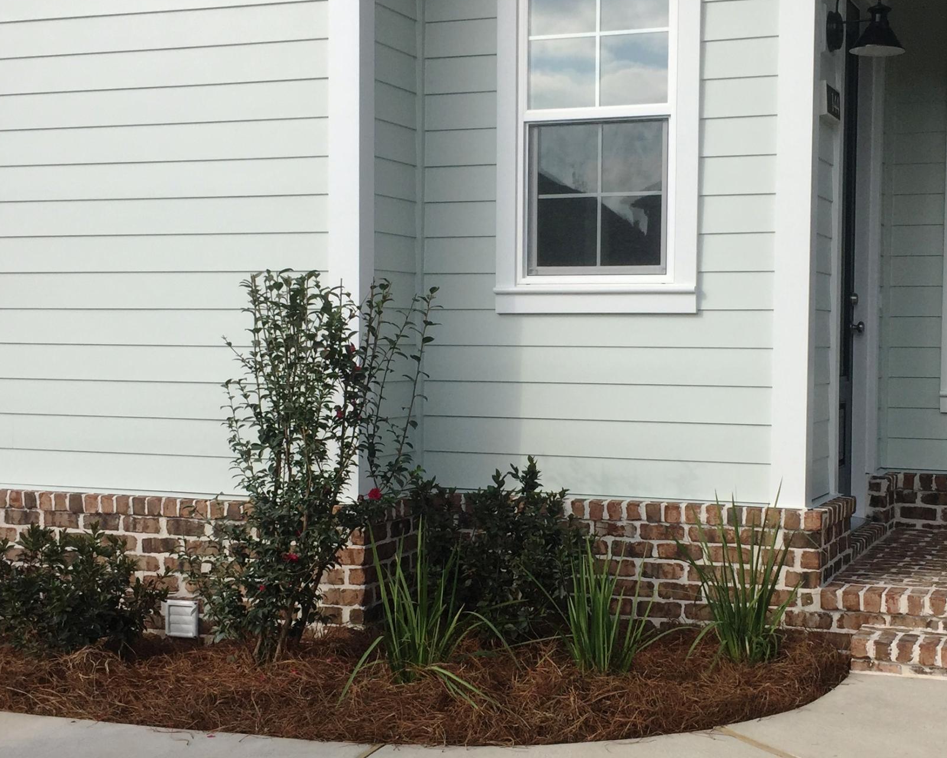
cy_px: 411
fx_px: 1486
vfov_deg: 28.6
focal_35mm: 53
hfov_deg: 35.2
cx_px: 570
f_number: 2.2
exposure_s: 1/1980
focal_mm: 4.15
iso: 32
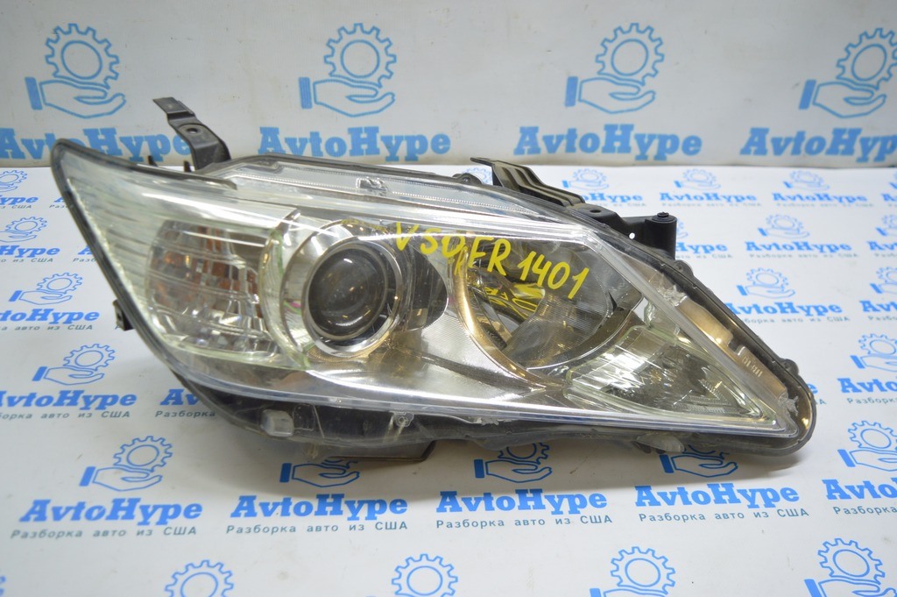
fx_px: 822
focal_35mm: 33
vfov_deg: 39.9
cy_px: 298
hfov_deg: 57.3
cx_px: 448
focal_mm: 22
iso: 400
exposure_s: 1/50
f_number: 3.8
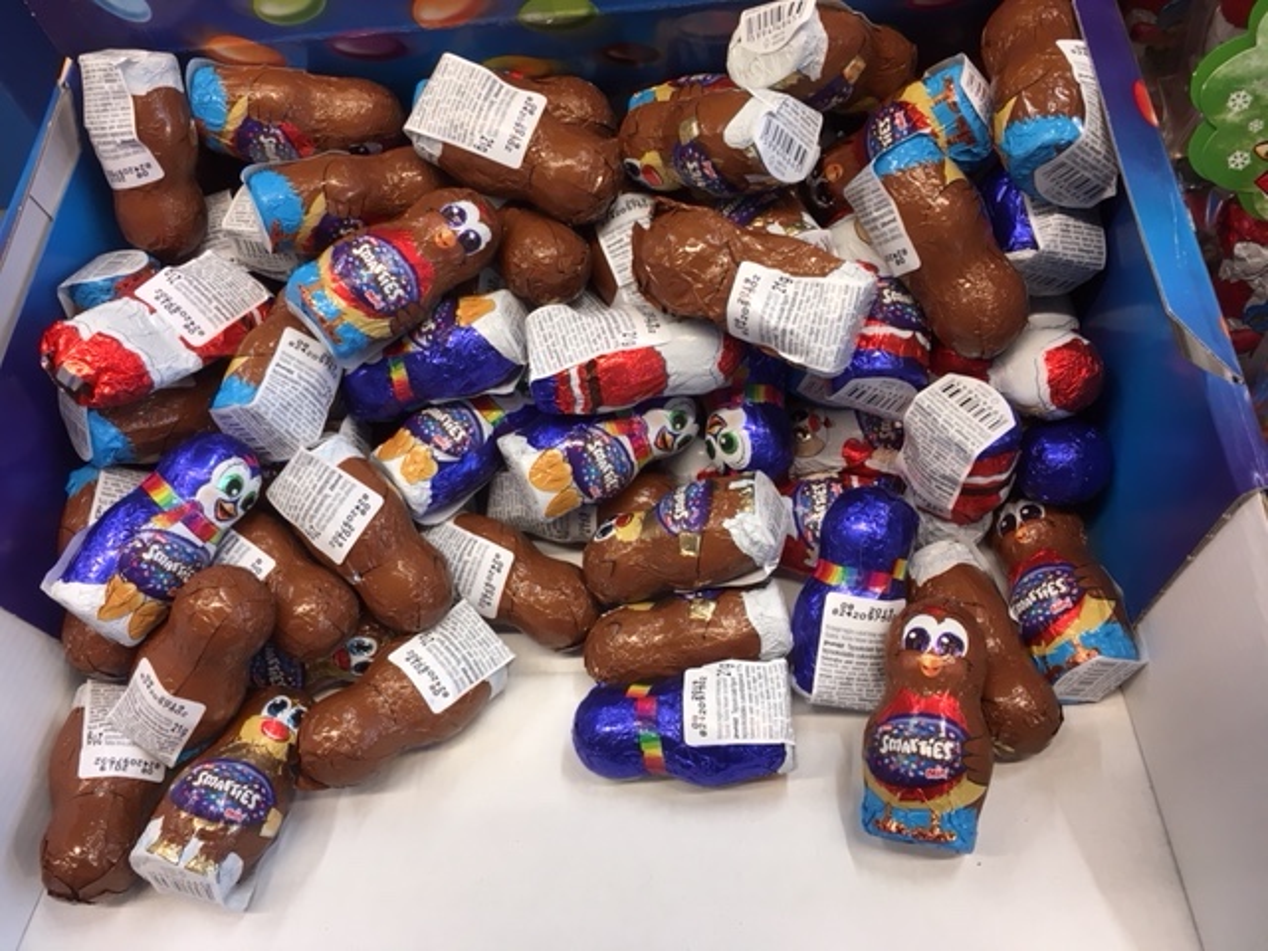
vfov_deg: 48.2
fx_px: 1062
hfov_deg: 61.7
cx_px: 634
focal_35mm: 29
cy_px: 476
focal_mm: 4.15
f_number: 2.2
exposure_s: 1/33
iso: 25
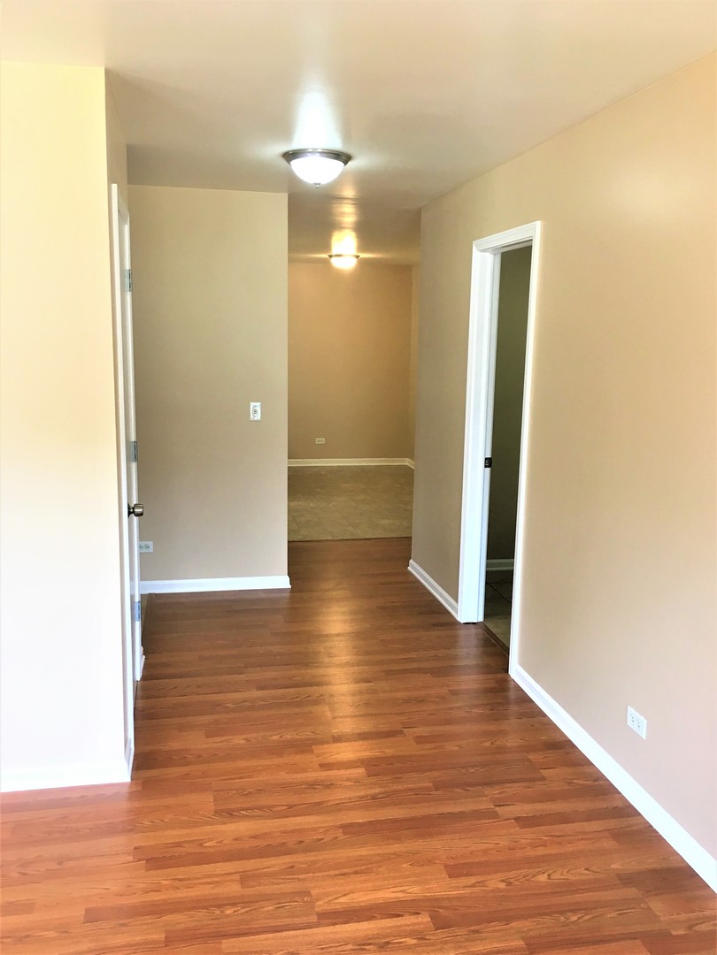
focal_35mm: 29
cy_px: 478
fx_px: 801
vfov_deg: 61.7
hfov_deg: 48.2
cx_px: 358
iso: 25
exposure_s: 1/30
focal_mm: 4.15
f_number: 2.2
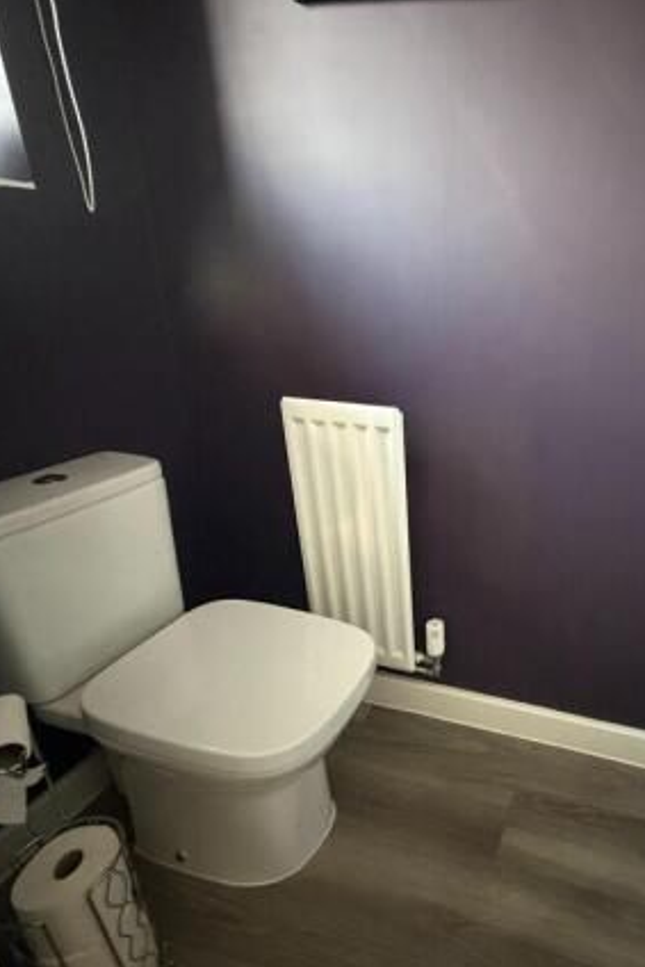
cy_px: 487
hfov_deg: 56.8
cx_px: 528
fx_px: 537
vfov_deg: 84.0
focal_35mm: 20
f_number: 2.2
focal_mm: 2.22
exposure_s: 1/33
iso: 1000
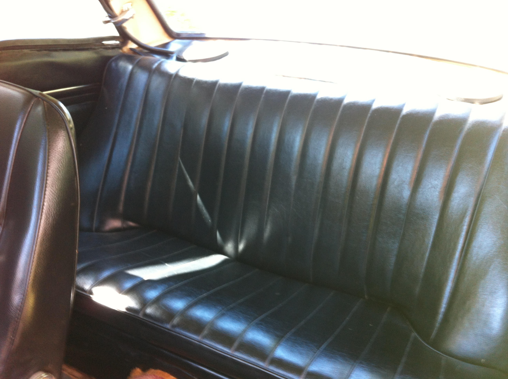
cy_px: 190
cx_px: 254
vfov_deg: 40.6
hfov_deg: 52.7
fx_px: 513
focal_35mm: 35
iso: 100
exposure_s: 1/15
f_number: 2.8
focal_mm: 3.85
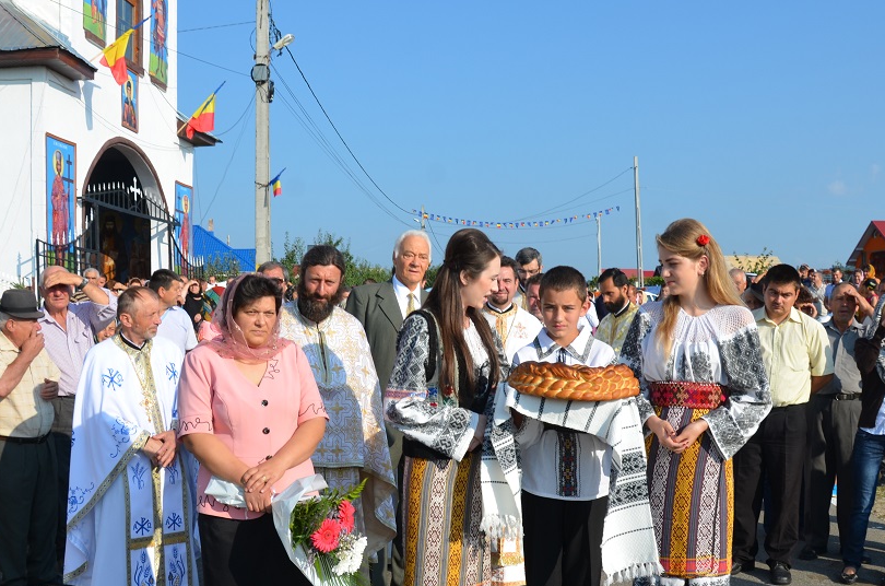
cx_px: 465
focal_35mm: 40
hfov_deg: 48.5
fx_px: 981
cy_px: 363
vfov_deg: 33.1
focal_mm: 18
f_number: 8
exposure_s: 1/250
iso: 110
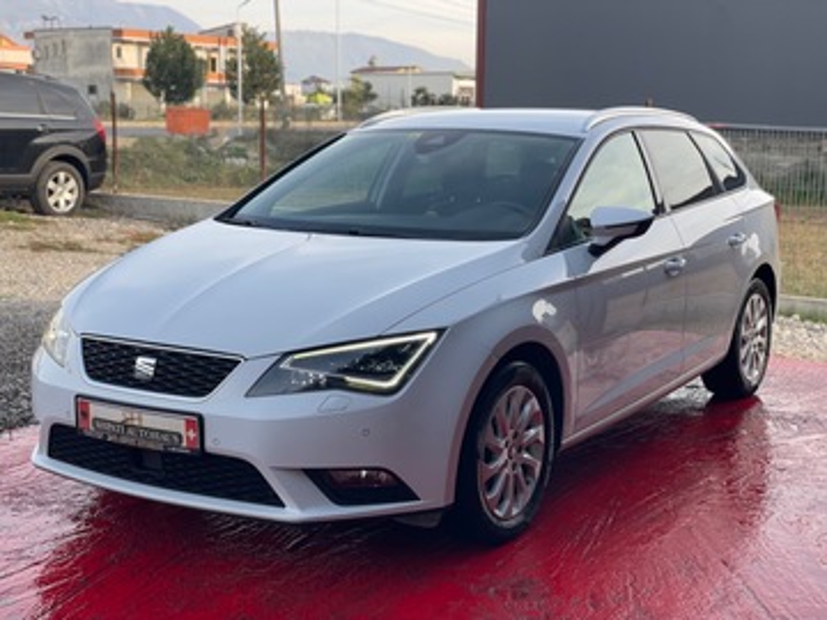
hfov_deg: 36.8
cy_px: 310
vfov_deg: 28.0
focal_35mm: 52
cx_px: 414
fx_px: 1242
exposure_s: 1/305
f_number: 2
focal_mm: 6
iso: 32
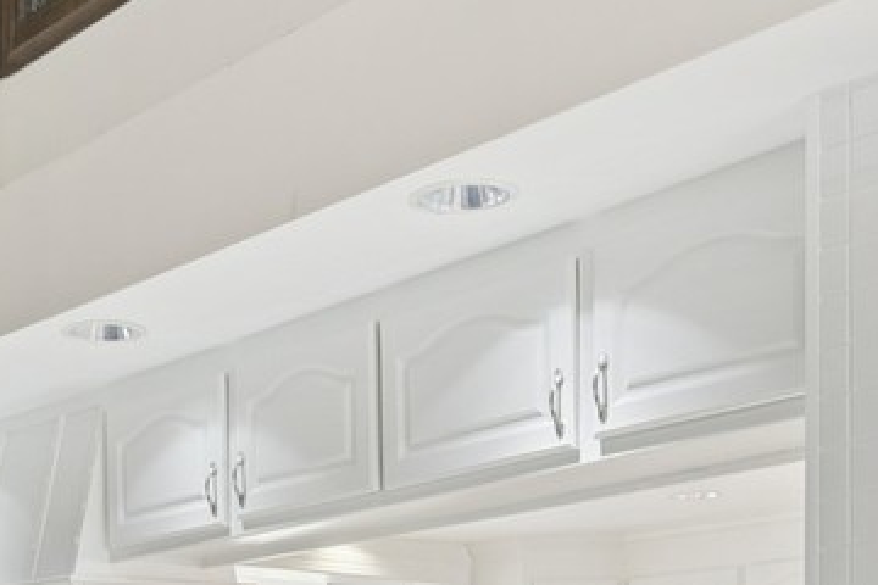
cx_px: 151
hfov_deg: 27.4
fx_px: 1756
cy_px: 729
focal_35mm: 72
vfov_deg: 17.9
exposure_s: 1/15
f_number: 9.5
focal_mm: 16
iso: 200
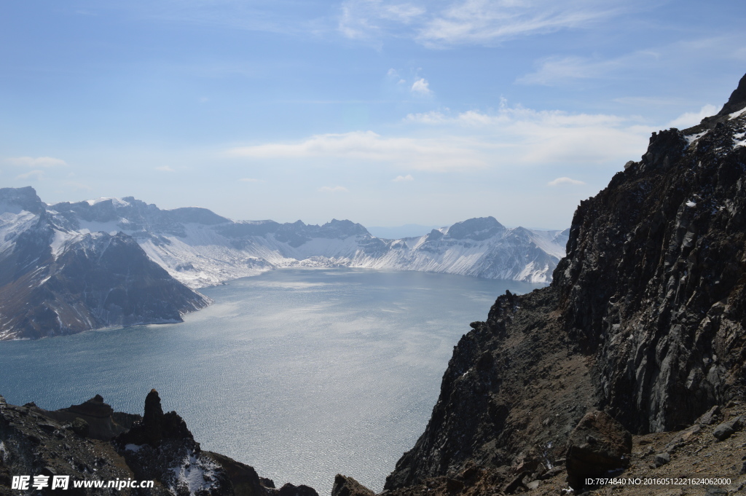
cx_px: 373
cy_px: 248
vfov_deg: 47.9
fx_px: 559
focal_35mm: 27
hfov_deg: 67.4
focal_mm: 18
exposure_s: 1/400
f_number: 10
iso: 100
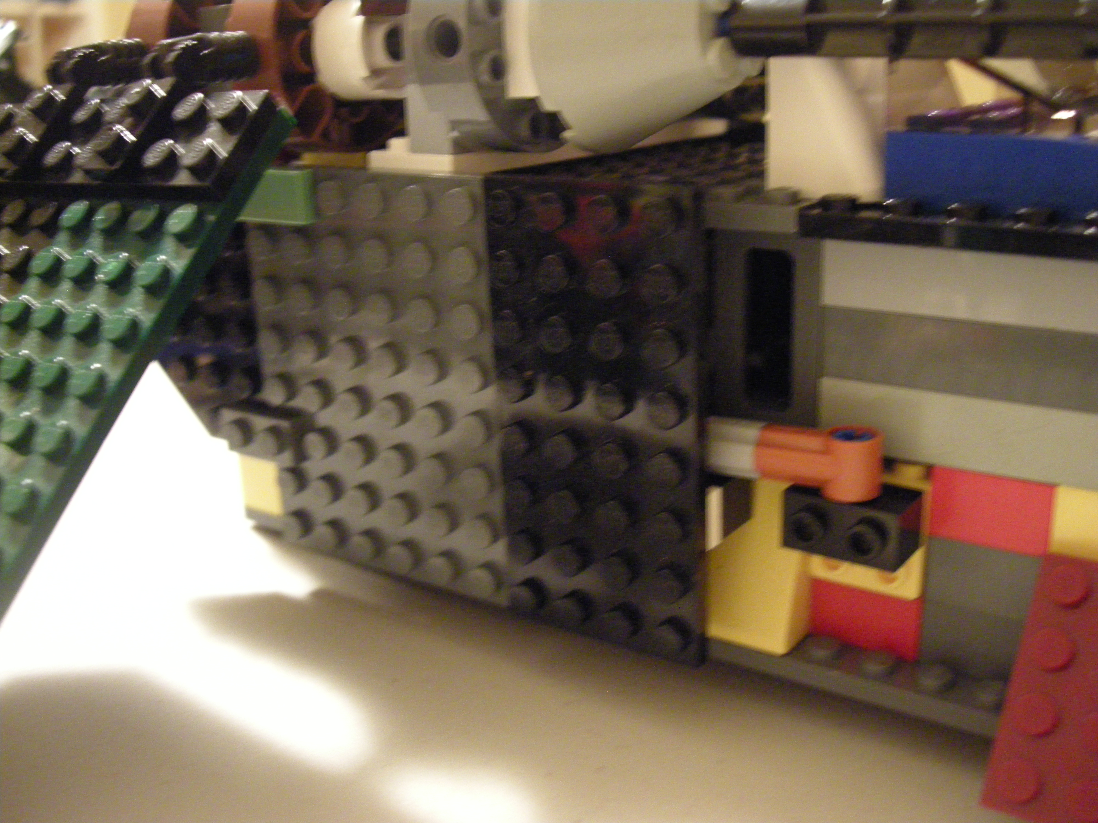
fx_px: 1174
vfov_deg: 38.7
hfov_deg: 50.1
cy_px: 412
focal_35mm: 37
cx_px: 549
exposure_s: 1/3
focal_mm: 7.9
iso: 800
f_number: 2.8
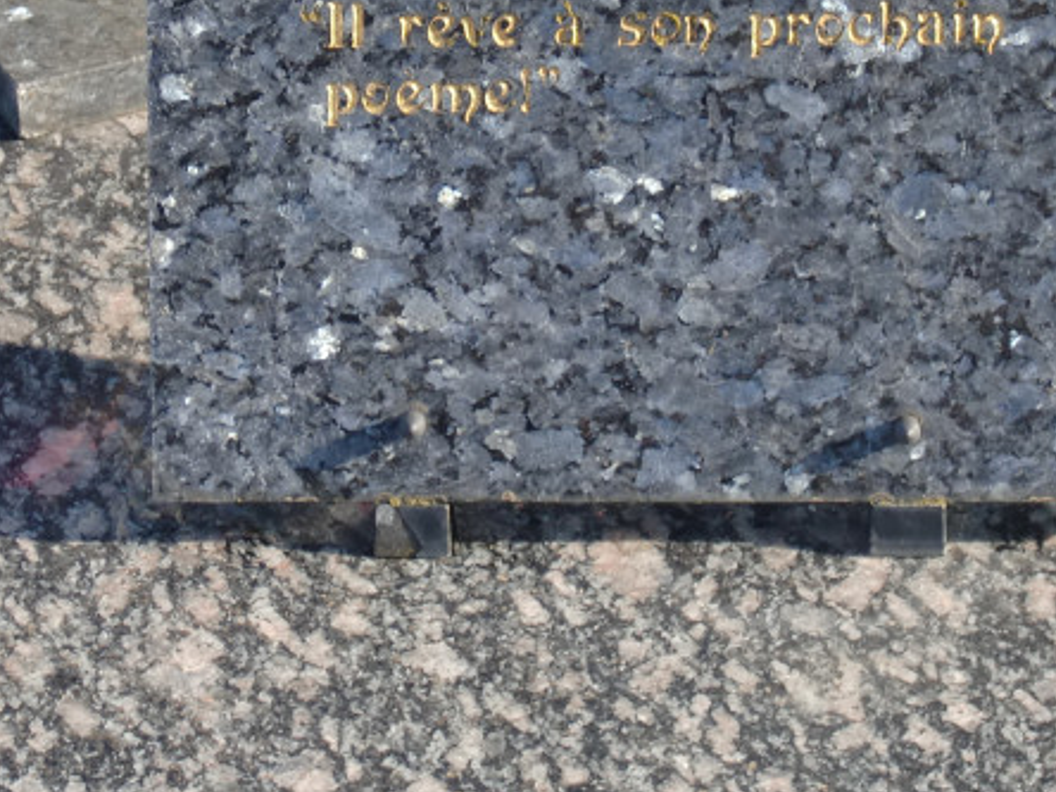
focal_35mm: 243
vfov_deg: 6.1
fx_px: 7413
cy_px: 128
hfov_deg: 8.1
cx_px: 552
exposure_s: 1/160
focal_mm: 18.9
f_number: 5.3
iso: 64
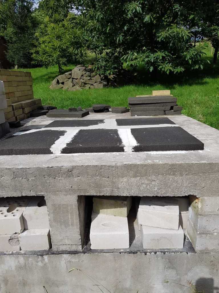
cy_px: 146
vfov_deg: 67.3
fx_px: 219
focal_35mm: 26
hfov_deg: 53.1
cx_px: 110
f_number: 1.7
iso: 50
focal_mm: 4.2
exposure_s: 1/4224
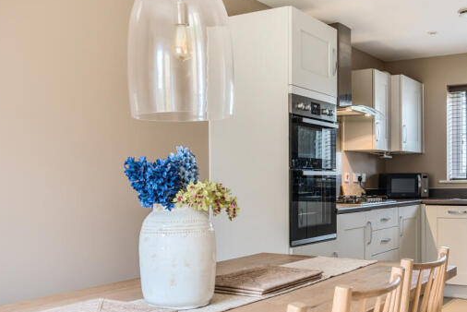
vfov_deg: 30.5
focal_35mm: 44
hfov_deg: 44.2
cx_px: 288
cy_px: 188
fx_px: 571
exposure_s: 1/5
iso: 100
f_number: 8
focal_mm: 23
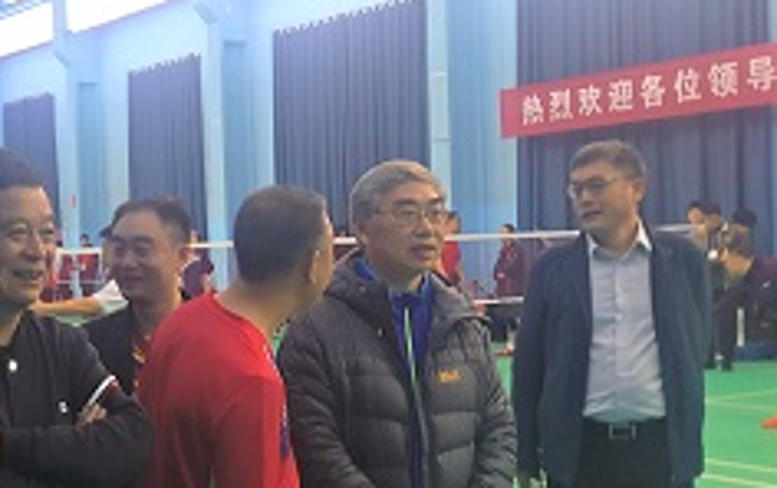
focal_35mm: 74
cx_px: 161
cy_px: 312
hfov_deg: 27.3
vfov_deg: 17.6
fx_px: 1569
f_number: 2.2
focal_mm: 4.73
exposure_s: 1/33
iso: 200
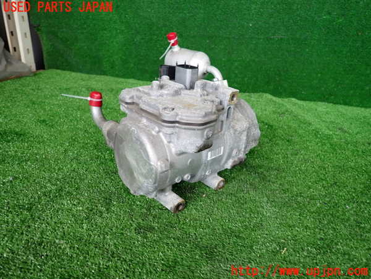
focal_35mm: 25
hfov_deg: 69.4
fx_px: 268
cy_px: 140
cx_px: 186
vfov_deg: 54.9
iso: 200
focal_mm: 4.5
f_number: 2
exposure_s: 1/125
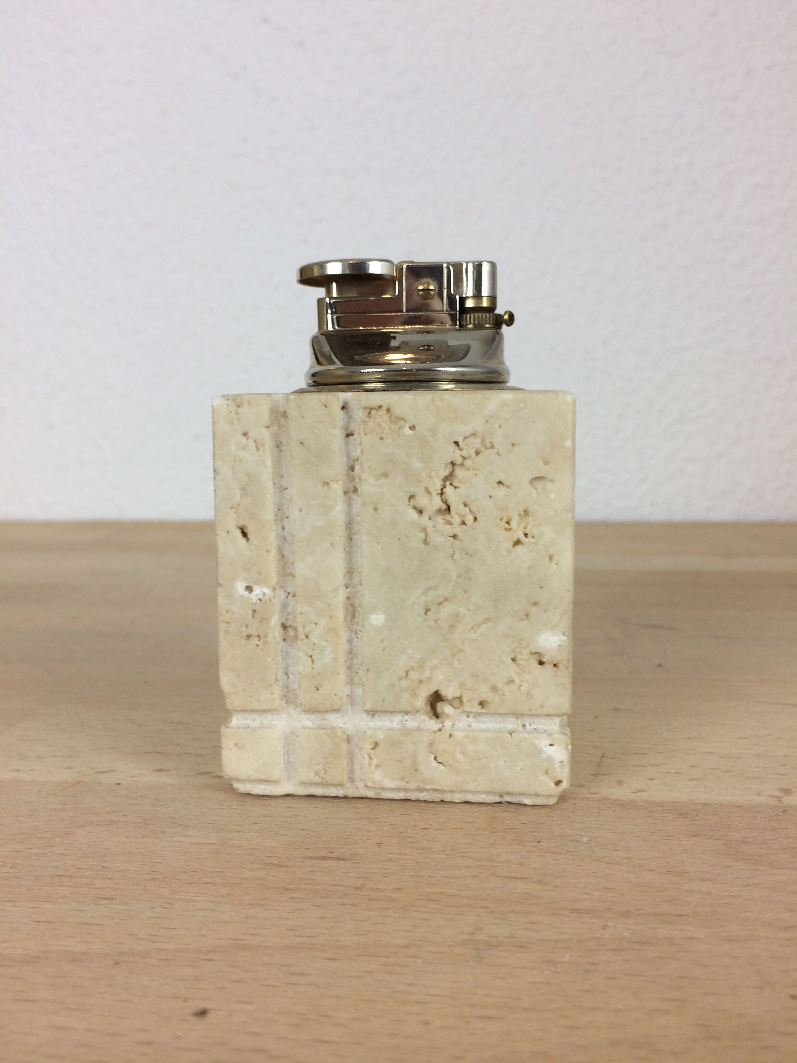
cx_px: 398
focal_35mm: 29
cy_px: 532
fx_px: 890
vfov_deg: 61.7
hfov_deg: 48.2
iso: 50
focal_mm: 4.15
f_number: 2.2
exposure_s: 1/50
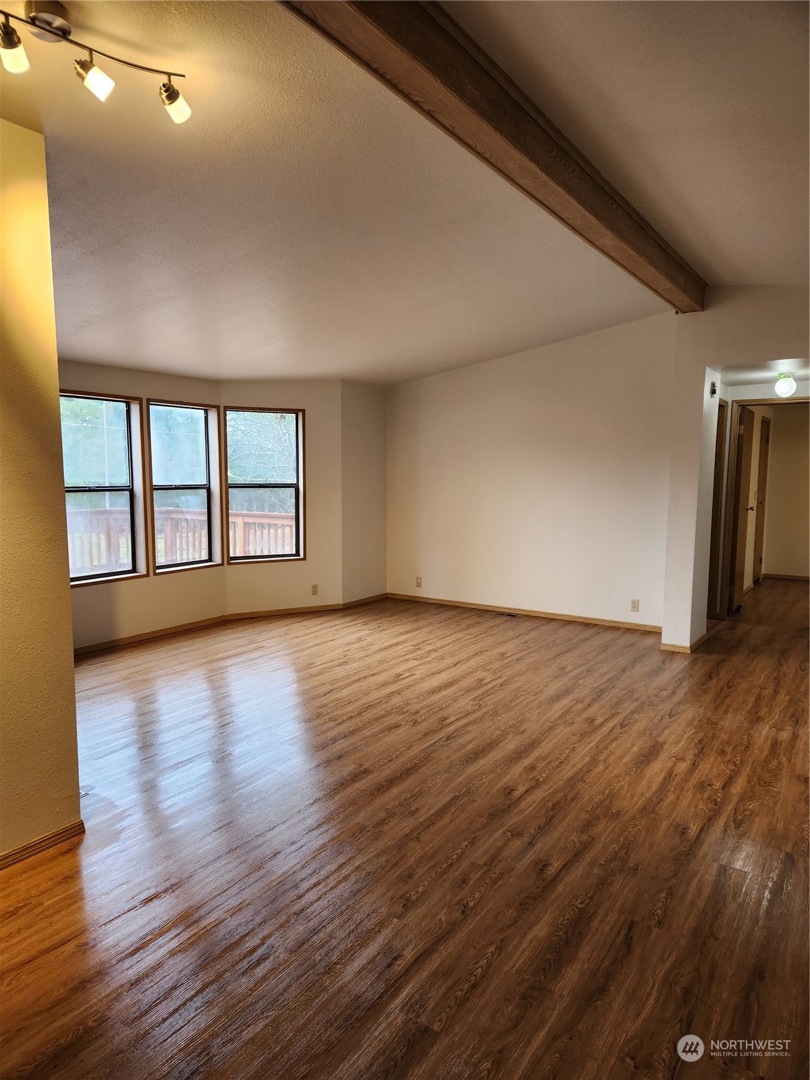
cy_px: 540
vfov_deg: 73.9
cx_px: 405
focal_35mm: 23
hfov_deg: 58.9
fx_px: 718
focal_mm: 5.4
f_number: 1.8
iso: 200
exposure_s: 1/120
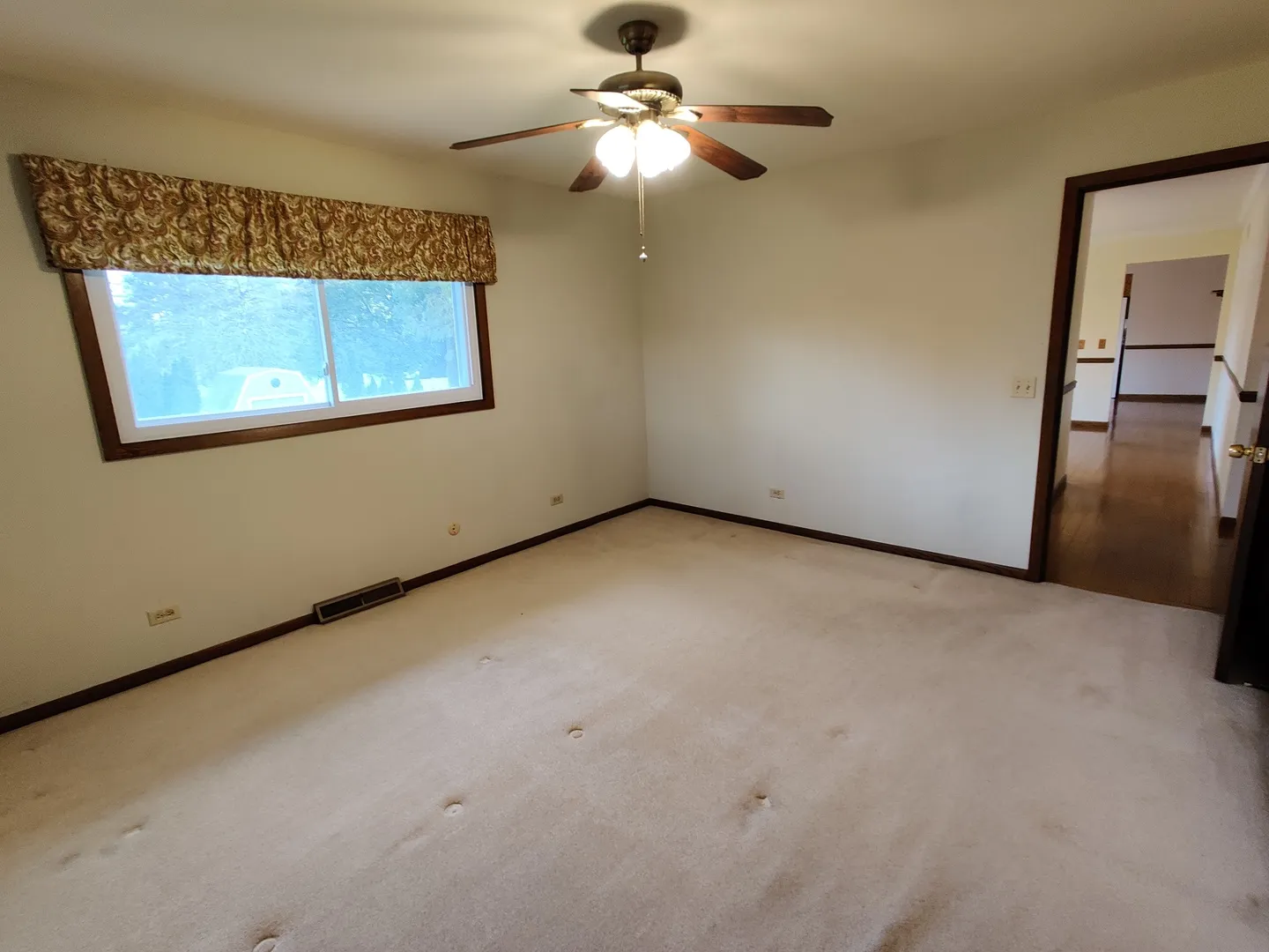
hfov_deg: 106.2
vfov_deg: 89.9
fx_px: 477
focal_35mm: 13
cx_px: 634
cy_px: 476
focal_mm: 2.25
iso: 320
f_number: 2.2
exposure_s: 1/50
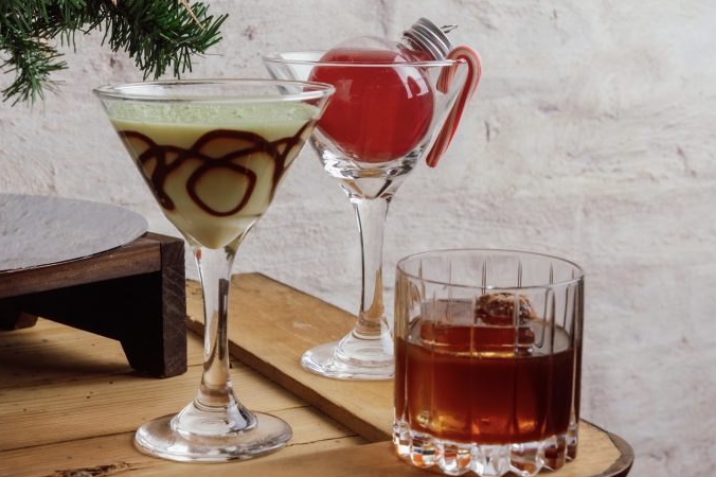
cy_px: 208
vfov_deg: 18.4
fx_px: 1471
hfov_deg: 27.3
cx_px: 316
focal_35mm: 74
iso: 250
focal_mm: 50
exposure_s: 1/160
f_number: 9
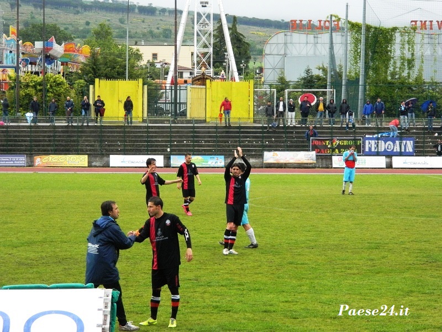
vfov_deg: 9.9
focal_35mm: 150
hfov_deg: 13.2
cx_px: 221
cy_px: 166
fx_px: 1915
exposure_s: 1/200
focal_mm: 27
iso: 400
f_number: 4.9
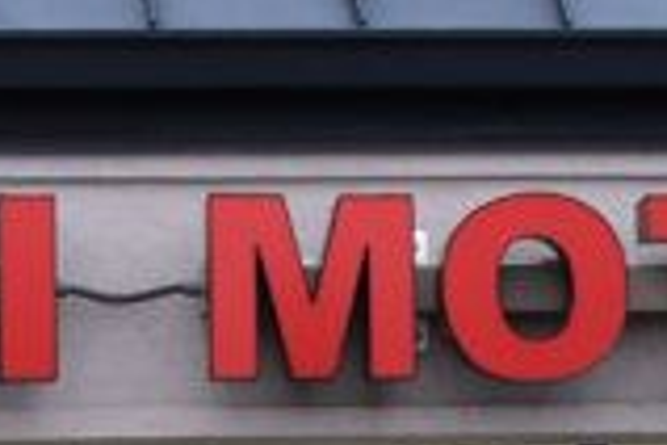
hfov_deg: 6.9
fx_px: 5543
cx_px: 491
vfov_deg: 4.5
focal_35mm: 299
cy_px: 1054
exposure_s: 1/40
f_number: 7.1
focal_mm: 31
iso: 400
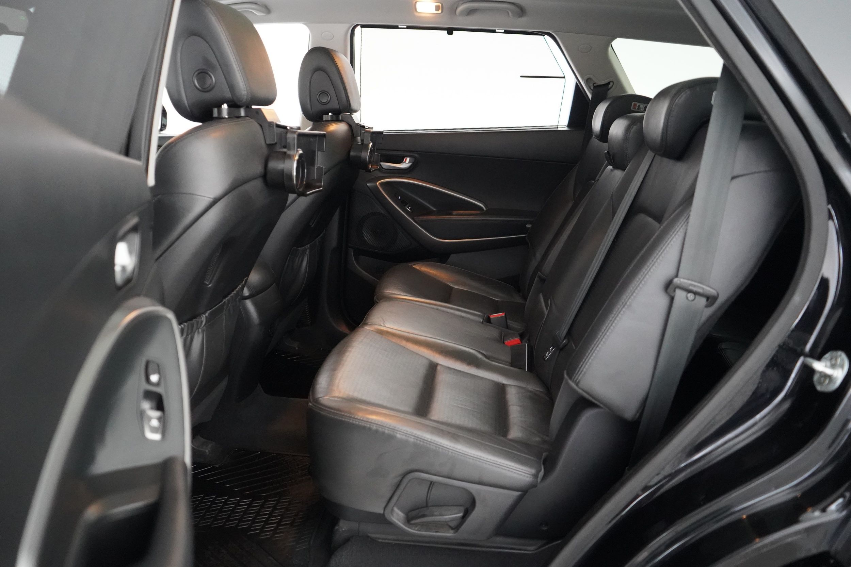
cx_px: 426
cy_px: 284
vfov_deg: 46.4
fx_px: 662
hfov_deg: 65.5
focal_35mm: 28
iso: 12800
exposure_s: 1/50
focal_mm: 28
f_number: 3.5
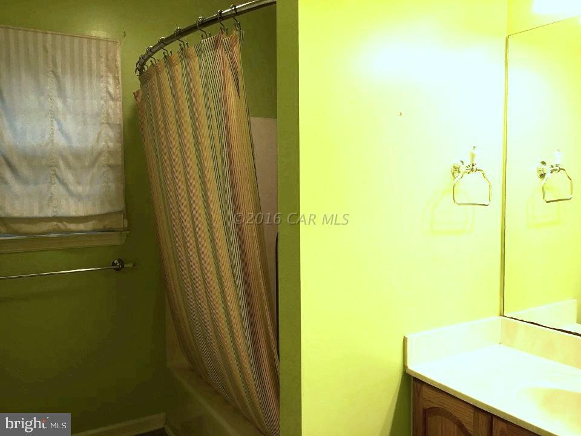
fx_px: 487
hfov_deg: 61.7
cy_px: 218
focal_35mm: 29
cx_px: 290
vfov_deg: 48.2
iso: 32
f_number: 2.2
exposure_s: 1/30
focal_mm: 4.15
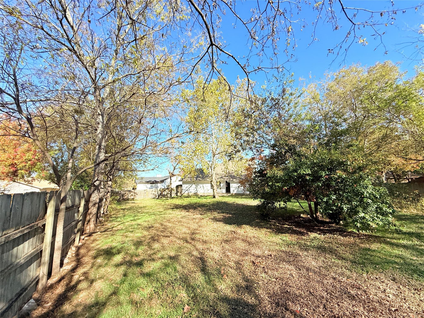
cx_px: 212
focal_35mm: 14
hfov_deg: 102.1
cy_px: 159
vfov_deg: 85.7
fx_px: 171
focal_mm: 2.22
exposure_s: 1/1050
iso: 50
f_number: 2.2
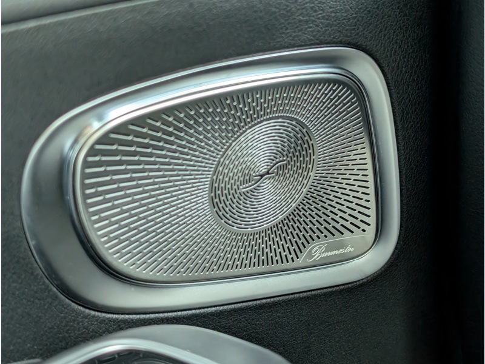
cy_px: 182
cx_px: 242
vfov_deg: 29.7
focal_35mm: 49
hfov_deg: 38.9
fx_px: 687
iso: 326
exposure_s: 1/61.5
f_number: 1.68
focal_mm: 6.9
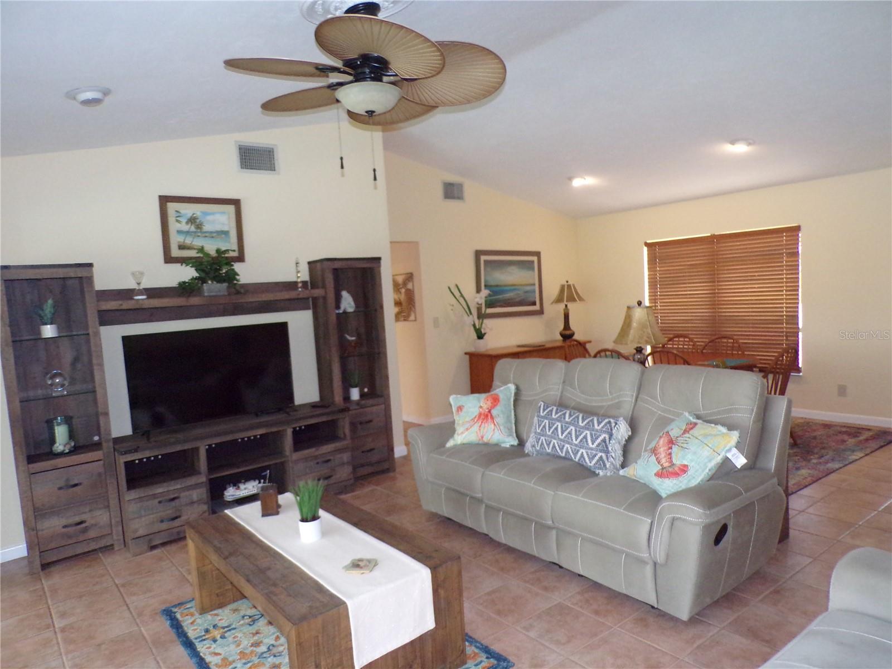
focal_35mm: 24
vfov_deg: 56.8
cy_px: 334
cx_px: 446
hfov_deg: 71.6
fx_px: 618
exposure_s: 1/60
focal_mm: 4.3
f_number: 3
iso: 494
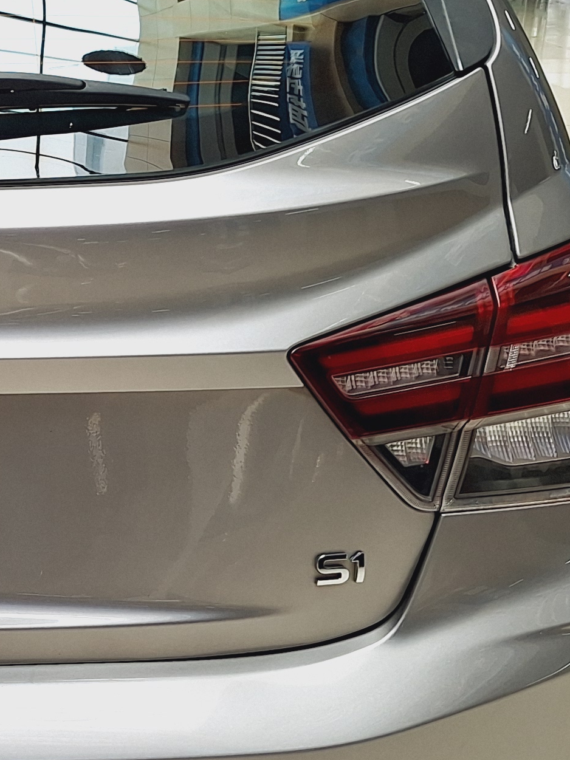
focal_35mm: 75
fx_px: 1647
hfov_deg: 18.0
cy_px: 412
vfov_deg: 26.0
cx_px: -227
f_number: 1.8
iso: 40
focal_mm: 5.54
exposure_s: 1/100
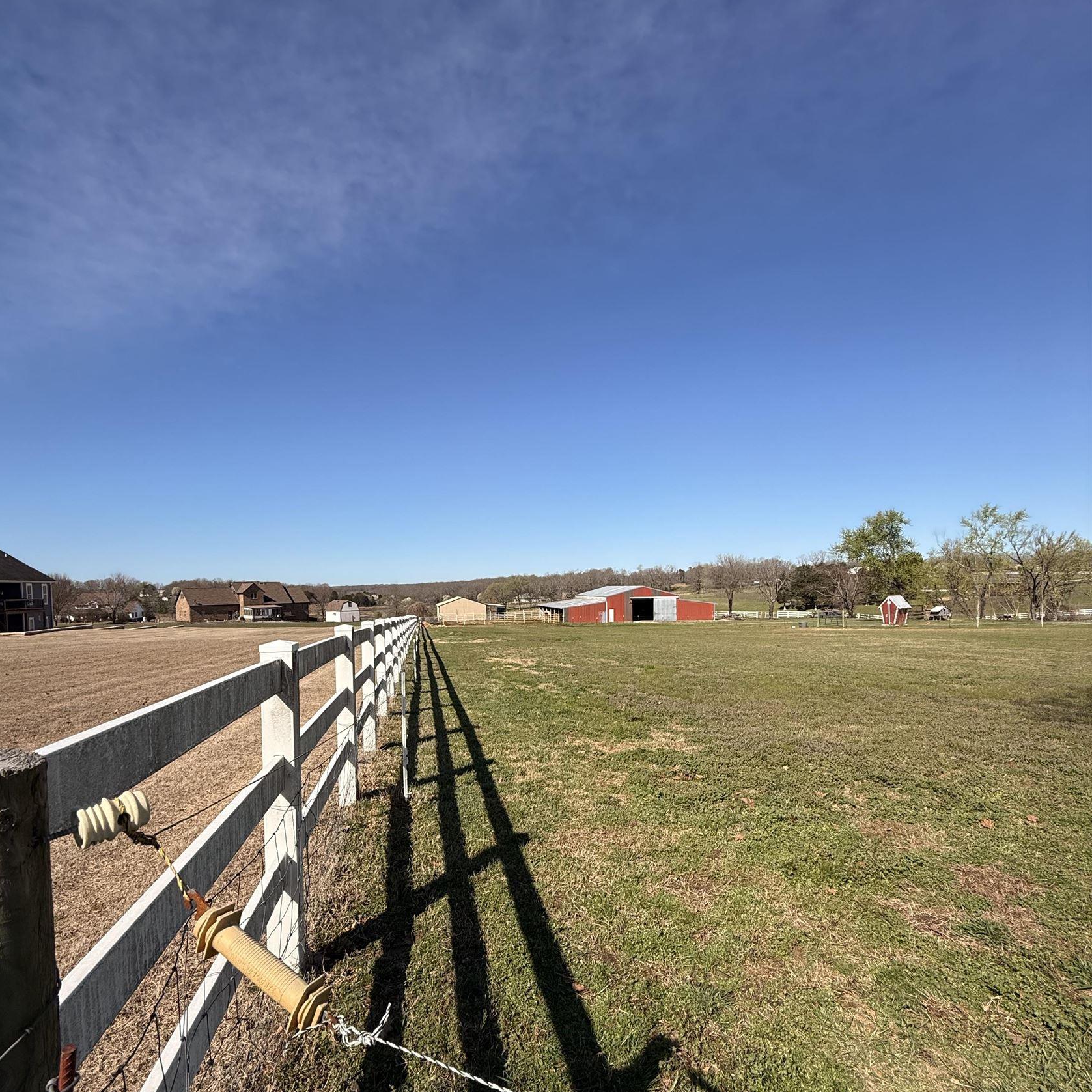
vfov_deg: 83.5
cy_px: 620
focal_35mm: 17
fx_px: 607
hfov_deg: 83.9
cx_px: 530
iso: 50
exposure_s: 1/2717
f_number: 2.2
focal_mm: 2.22
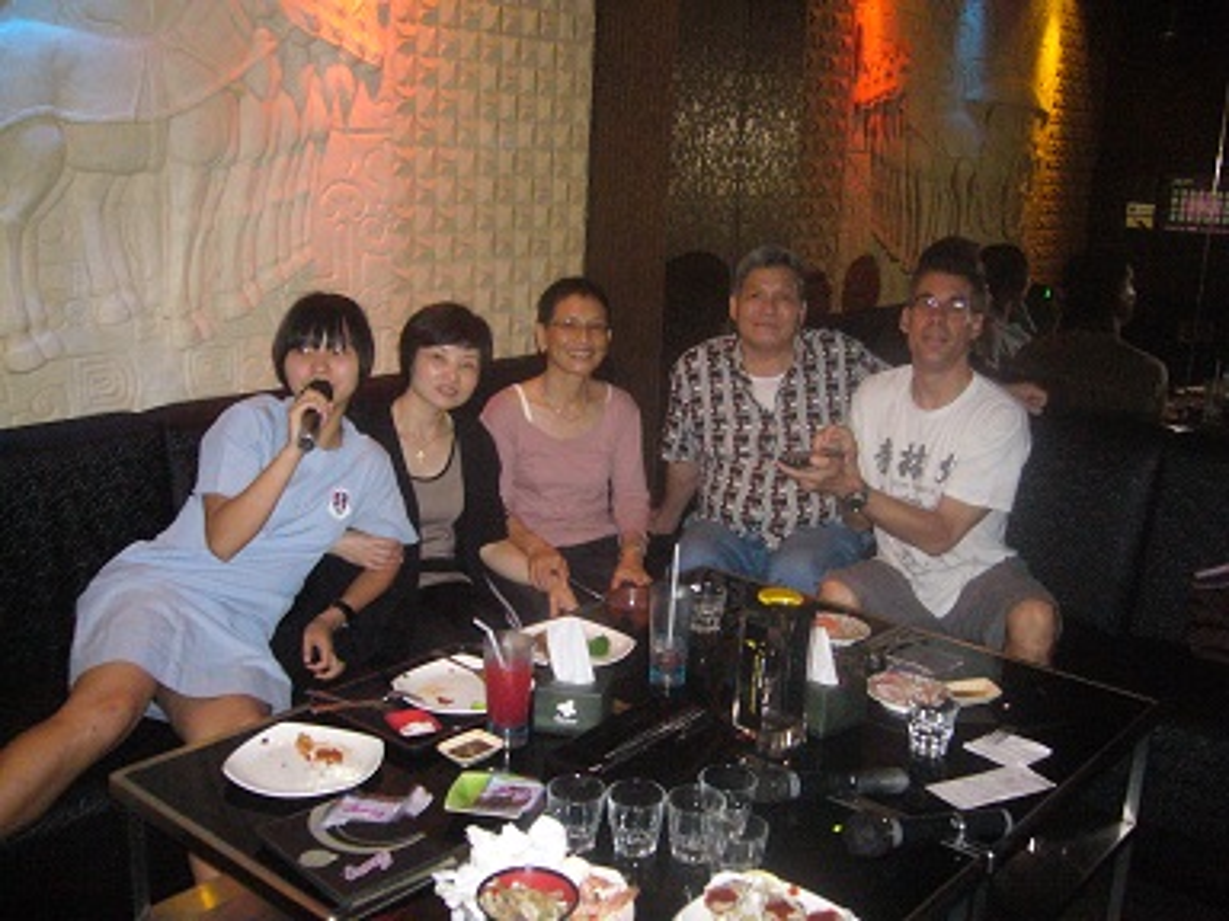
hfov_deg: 52.6
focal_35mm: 35
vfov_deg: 40.7
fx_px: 1243
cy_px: 460
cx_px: 614
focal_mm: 5.8
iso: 400
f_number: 2.8
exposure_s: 1/60
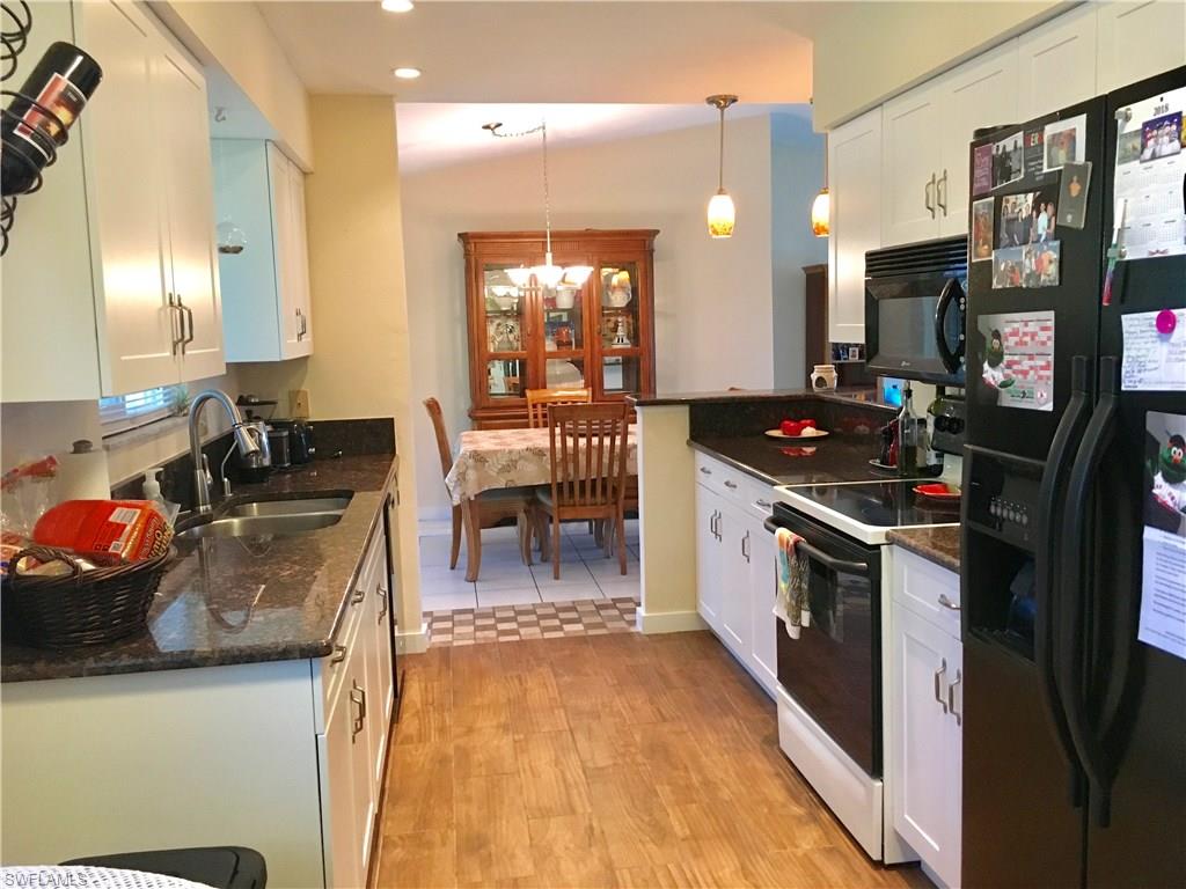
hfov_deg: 61.7
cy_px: 444
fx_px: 994
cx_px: 593
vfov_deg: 48.2
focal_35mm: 29
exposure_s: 1/25
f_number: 2.2
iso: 250
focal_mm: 4.15
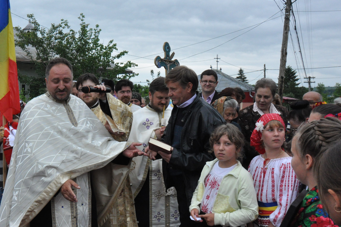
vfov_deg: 32.6
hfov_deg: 46.3
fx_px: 388
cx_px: 99
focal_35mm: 41
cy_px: 117
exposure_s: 1/500
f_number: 11
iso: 1600
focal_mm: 18
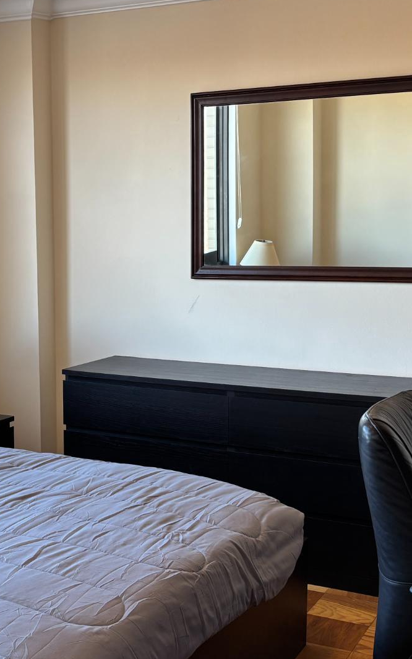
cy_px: 358
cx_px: 110
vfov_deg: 38.2
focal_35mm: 53
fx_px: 952
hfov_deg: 24.2
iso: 64
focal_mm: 5.96
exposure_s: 1/120
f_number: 1.6
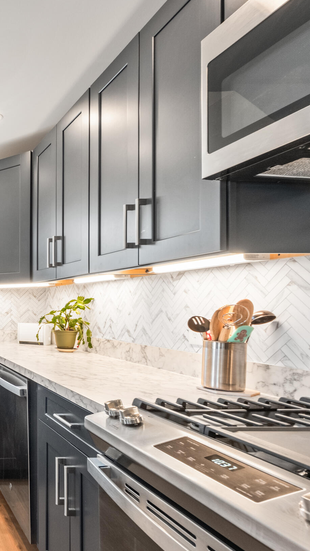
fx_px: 365
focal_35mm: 25
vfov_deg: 74.0
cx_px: -93
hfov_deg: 33.5
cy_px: 295
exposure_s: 1/8
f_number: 8
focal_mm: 8.9
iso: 500
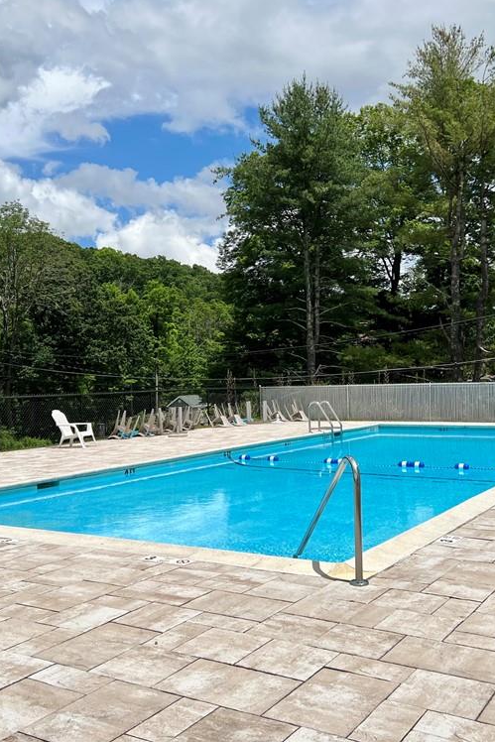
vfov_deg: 51.9
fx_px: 763
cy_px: 362
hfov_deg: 36.0
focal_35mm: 37
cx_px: 250
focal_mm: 5.7
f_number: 1.5
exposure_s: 1/9434
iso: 50
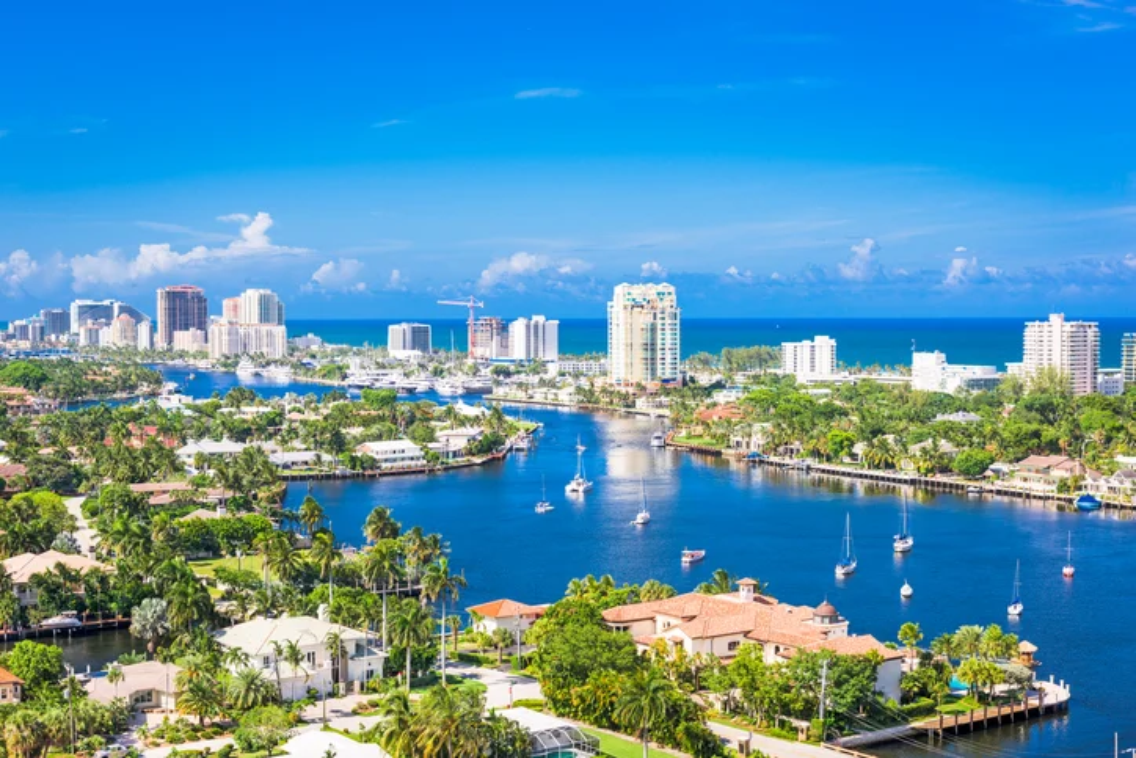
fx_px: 1578
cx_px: 568
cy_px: 379
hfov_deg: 39.6
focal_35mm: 50
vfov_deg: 27.0
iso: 64
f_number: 8
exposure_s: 1/250
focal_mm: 50
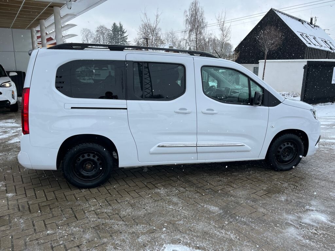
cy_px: 126
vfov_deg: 53.1
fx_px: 252
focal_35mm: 26
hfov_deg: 67.3
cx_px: 168
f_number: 1.6
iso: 50
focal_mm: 5.1
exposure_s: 1/967
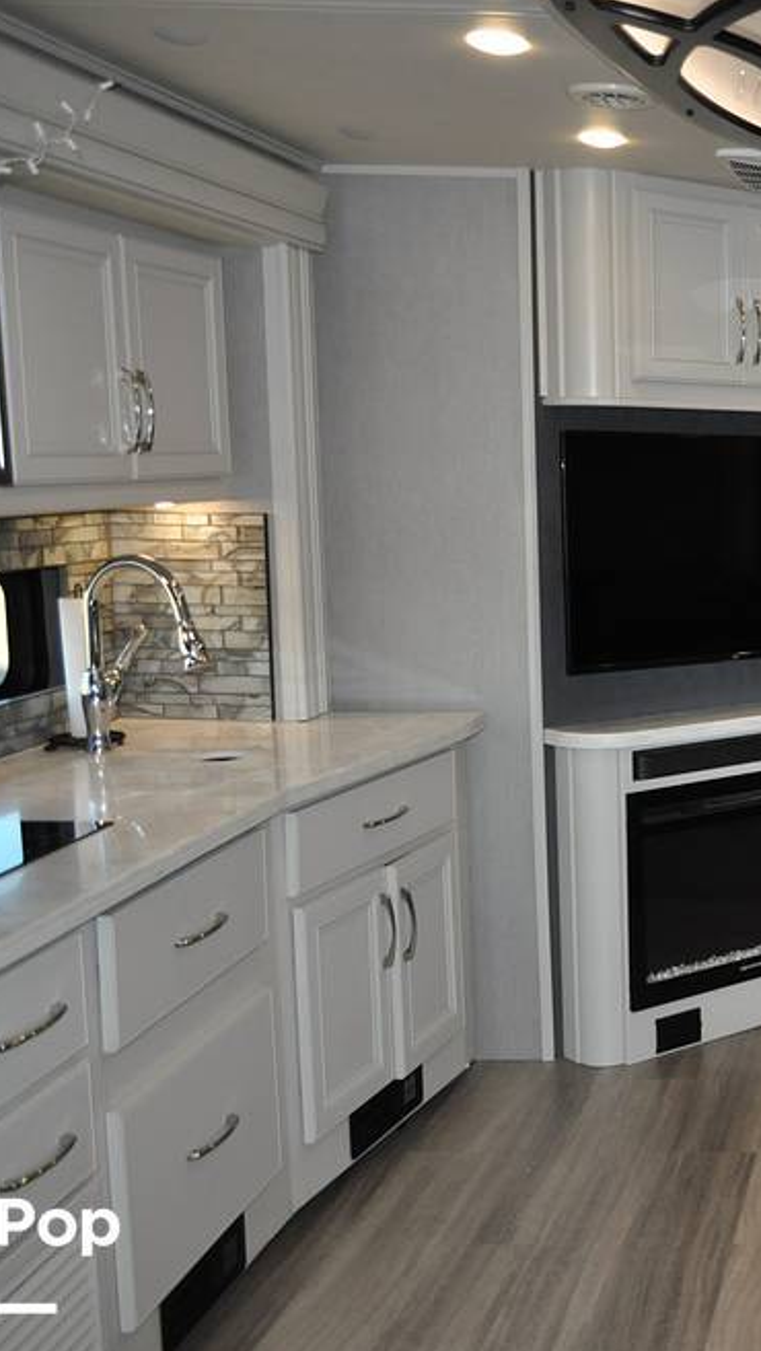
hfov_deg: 24.3
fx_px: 1541
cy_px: 677
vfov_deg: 47.3
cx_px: 985
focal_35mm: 43
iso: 800
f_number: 3.5
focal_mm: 18
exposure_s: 1/60
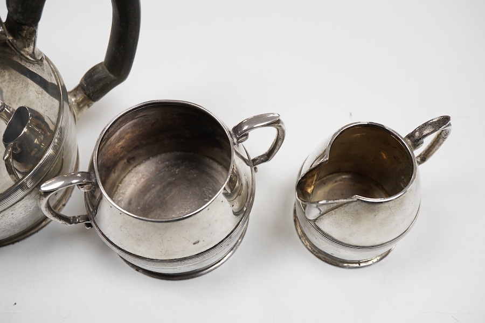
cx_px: 242
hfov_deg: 43.6
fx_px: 606
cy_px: 162
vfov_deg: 29.9
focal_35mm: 45
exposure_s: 1/125
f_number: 9
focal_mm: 30
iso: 800
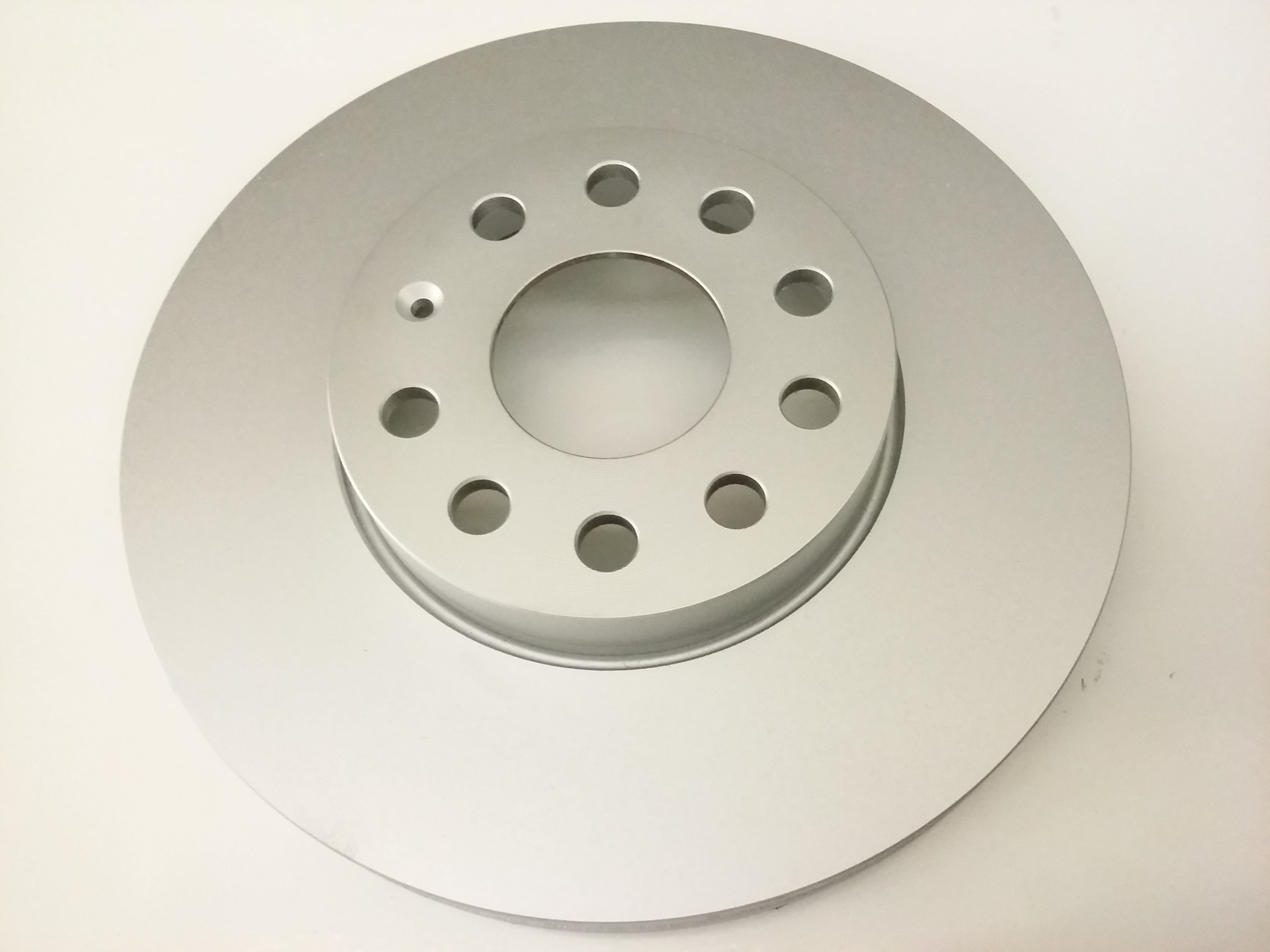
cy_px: 476
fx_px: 1174
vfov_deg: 44.2
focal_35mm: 32
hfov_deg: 56.8
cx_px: 635
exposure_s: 1/15
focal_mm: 3.4
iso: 500
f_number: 2.4
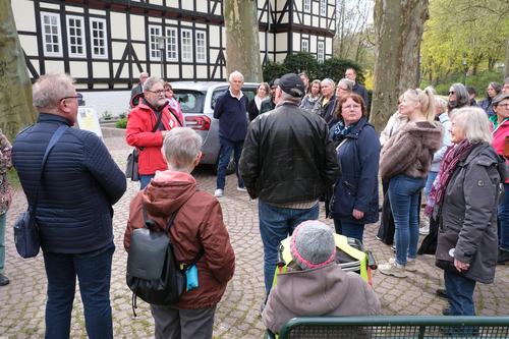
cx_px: 254
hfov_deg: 55.8
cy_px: 170
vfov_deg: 38.9
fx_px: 481
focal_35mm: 34
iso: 320
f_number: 6.4
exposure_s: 1/160
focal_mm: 22.4
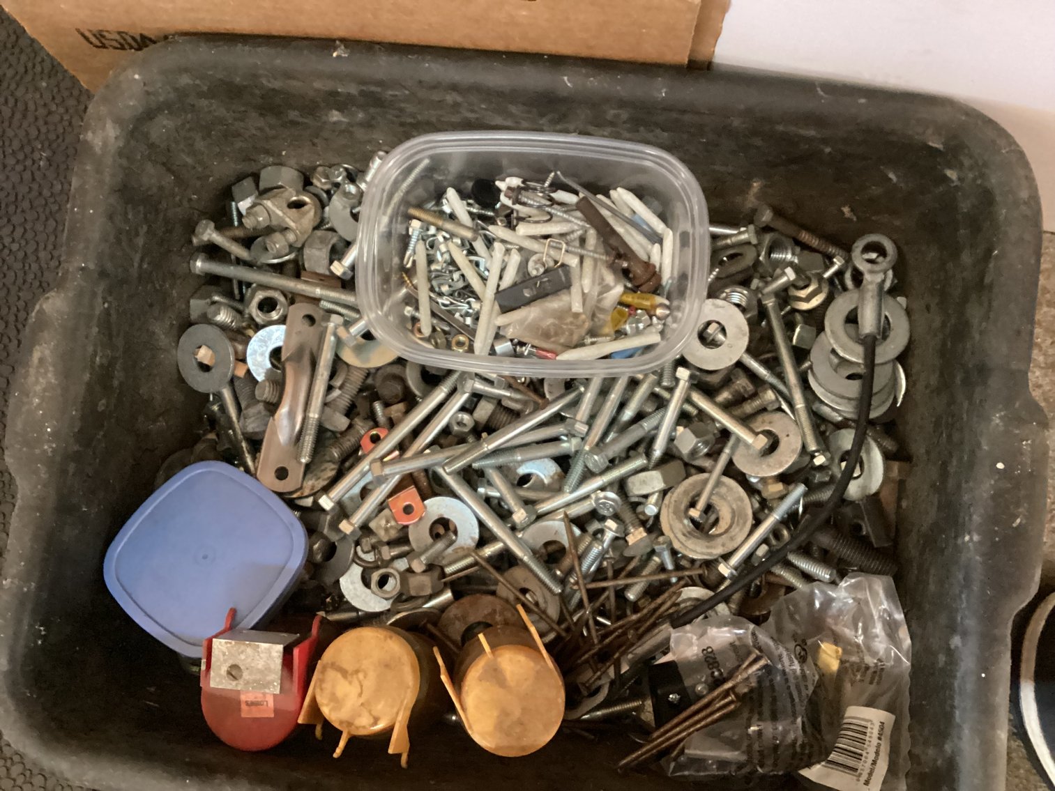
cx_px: 528
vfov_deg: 45.4
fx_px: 945
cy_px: 396
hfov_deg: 58.3
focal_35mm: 31
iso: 640
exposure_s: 1/24
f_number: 2.4
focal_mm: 3.3
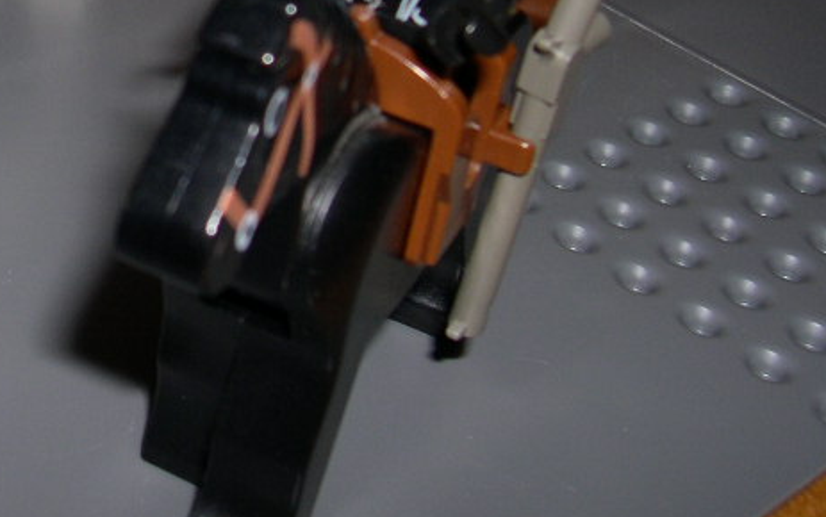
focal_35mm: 89
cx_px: -55
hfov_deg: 22.2
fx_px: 2005
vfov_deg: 14.3
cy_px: -75
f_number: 7.6
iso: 100
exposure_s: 1/60
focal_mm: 8
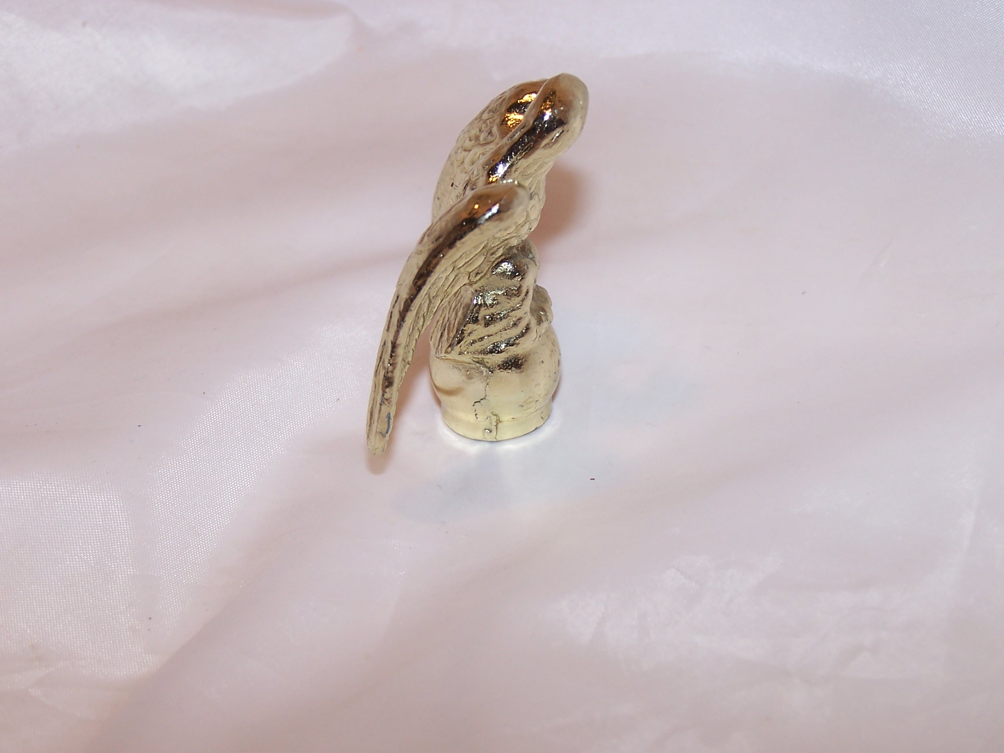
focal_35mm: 69
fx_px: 2001
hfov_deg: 28.2
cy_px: 376
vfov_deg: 21.3
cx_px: 502
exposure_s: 1/60
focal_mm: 11.5
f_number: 3.2
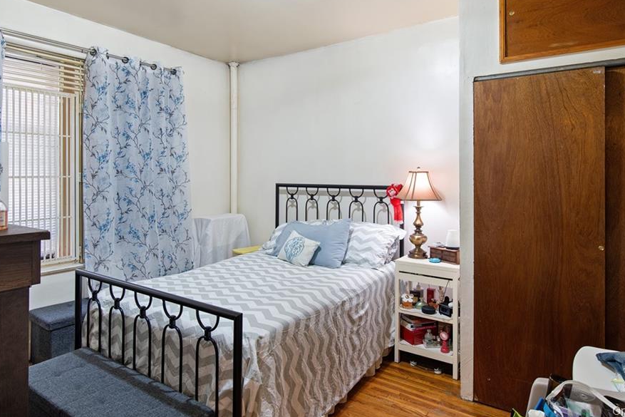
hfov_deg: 81.2
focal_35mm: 21
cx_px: 320
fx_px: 365
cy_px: 177
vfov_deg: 59.2
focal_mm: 12
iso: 400
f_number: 8
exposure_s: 2
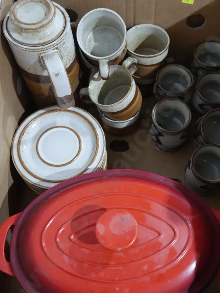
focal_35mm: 40
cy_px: 150
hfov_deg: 35.8
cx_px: 134
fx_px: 339
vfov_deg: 46.8
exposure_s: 1/60
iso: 2000
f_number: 3.6
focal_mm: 16
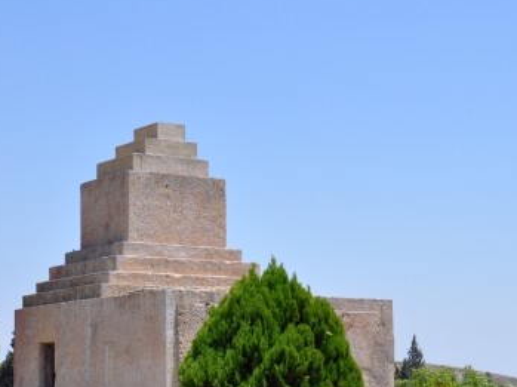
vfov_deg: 15.2
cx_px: 225
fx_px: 1446
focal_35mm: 97
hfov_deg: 20.3
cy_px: 272
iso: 200
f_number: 14
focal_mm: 35
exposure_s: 1/200
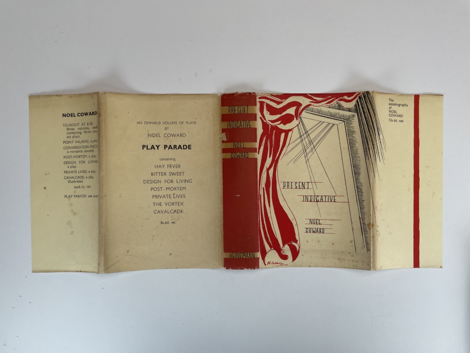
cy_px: 176
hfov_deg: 67.3
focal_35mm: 26
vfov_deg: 53.1
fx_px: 353
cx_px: 235
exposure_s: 1/262
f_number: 1.6
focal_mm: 4.2
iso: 32
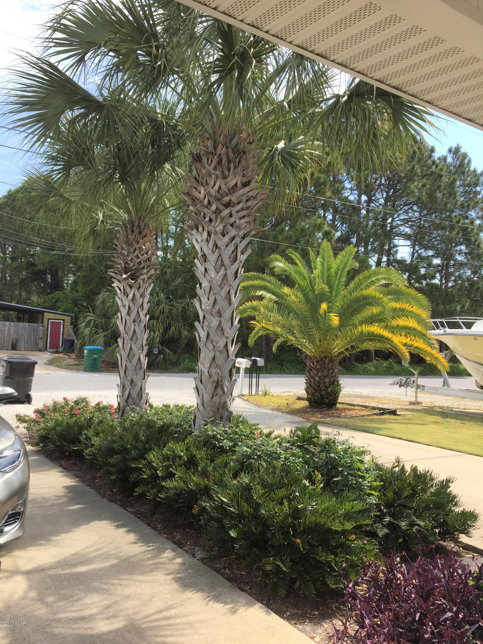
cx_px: 242
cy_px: 322
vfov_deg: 61.7
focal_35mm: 29
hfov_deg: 48.2
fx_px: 540
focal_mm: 4.15
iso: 32
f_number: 2.2
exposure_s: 1/1163
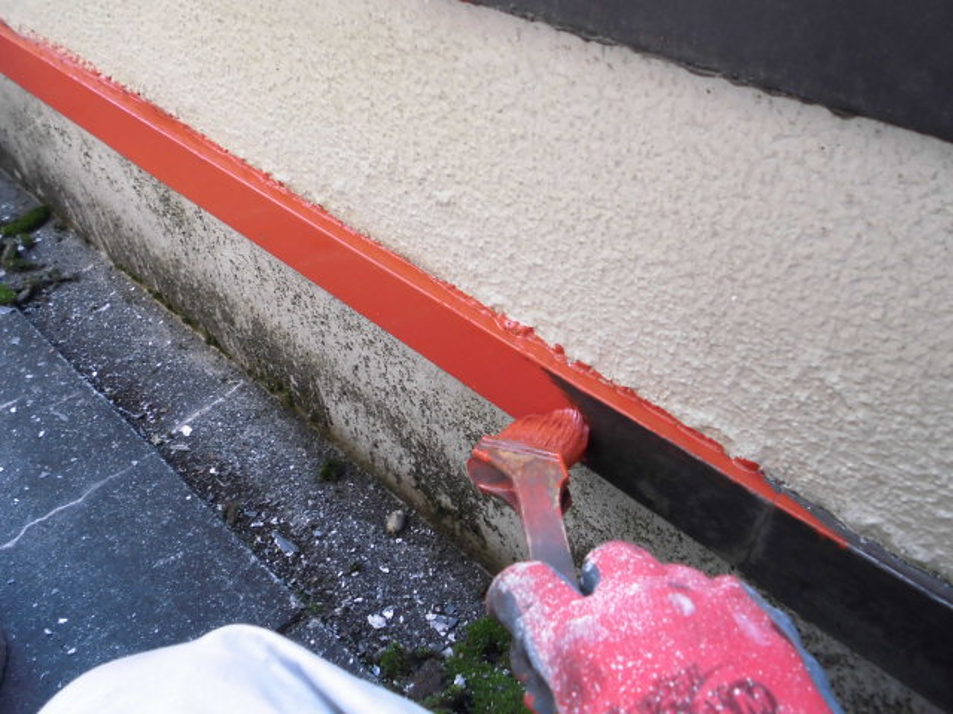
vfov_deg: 53.1
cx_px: 476
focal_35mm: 26
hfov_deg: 67.3
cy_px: 357
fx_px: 716
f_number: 3.2
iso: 200
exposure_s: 1/60
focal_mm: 4.6
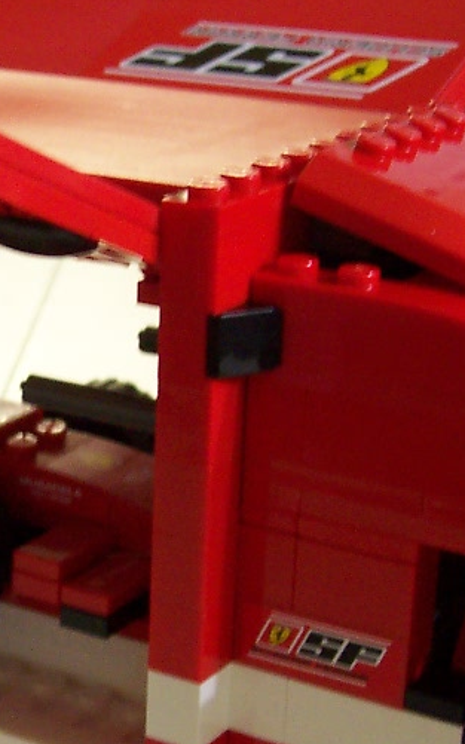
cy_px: 499
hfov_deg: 13.7
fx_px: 1907
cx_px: -4
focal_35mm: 94
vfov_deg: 22.0
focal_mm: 5.6
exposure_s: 1/8
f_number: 2.8
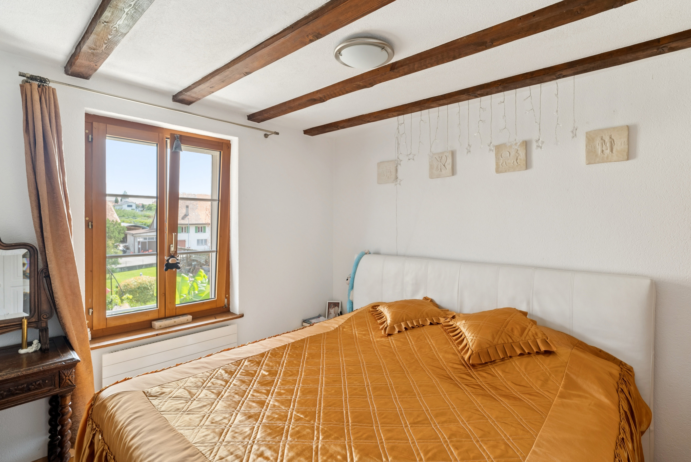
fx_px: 307
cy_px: 231
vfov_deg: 73.8
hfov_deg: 96.7
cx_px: 346
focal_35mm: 16
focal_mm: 16
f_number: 8
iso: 100
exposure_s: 1/3.33
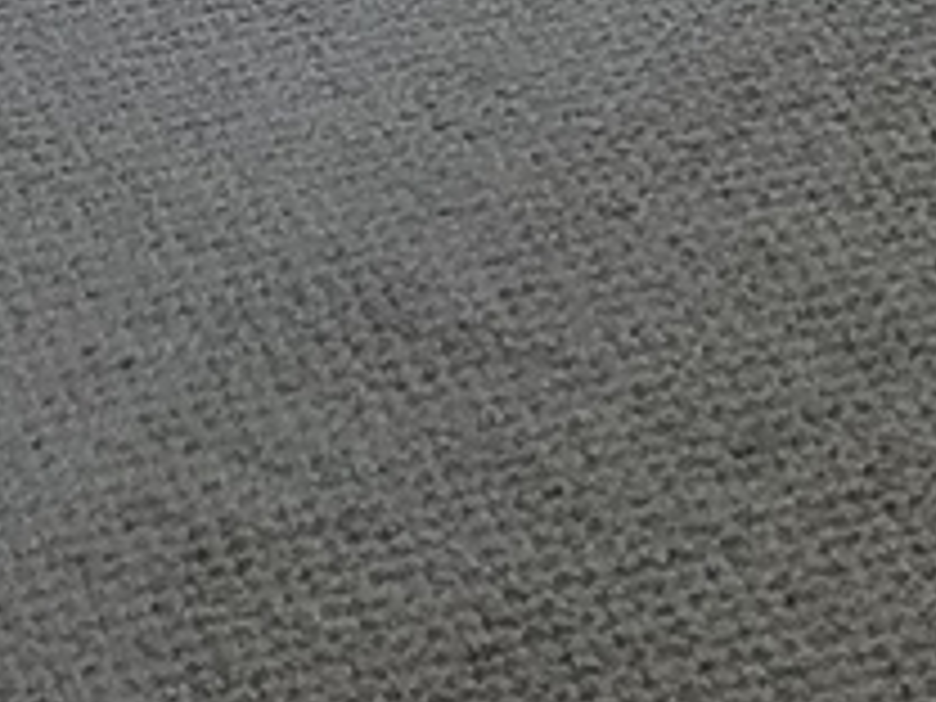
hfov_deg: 10.9
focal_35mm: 180
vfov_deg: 7.1
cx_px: 54
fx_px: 4867
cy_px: -1566
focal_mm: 4.2
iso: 50
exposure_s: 1/211
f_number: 1.7
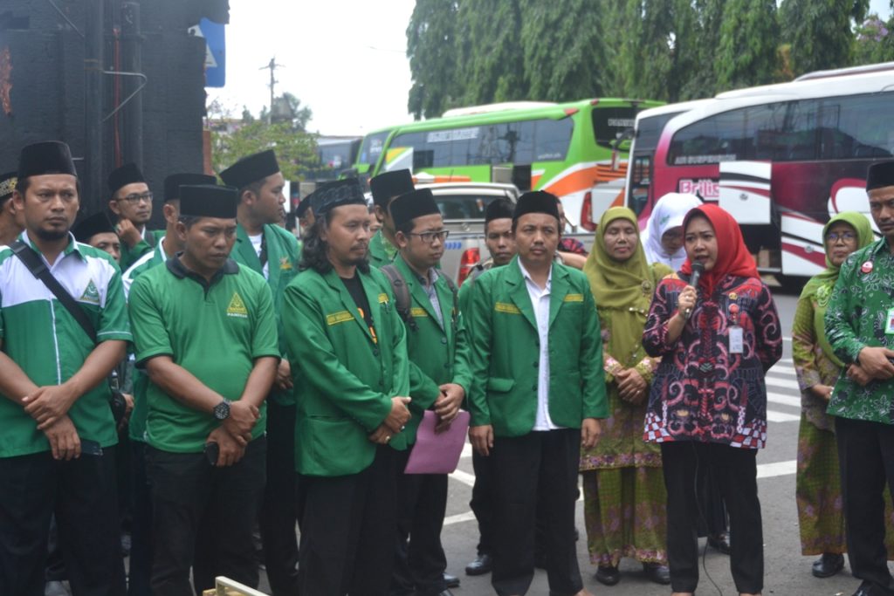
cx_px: 447
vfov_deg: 25.8
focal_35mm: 52
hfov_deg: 37.8
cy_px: 298
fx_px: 1304
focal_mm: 35
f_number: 4.2
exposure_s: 1/800
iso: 400
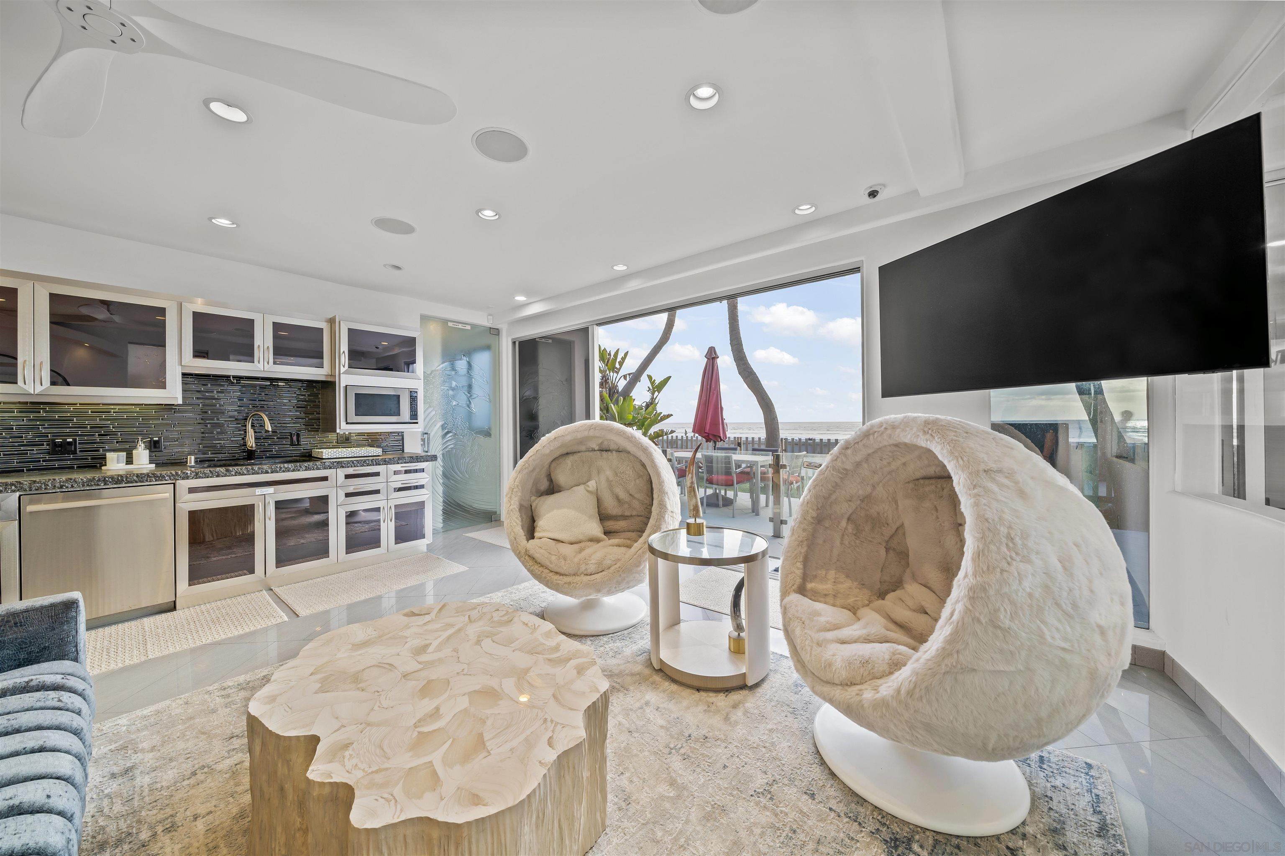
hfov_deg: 112.6
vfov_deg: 90.0
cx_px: 642
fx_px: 428
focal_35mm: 12
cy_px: 428
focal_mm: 12
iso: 160
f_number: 8
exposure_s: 1/3
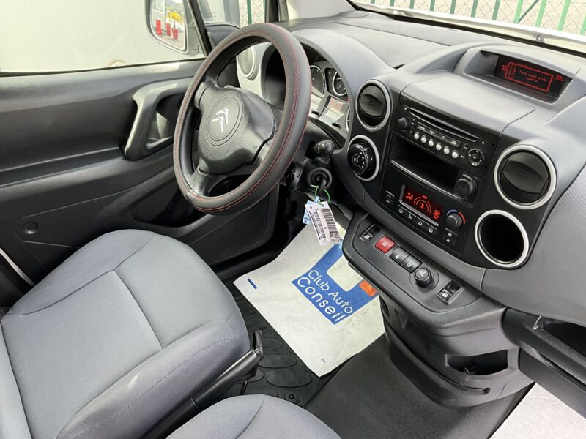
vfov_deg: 48.2
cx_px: 293
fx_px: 491
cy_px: 220
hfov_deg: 61.7
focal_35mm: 29
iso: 50
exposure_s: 1/122
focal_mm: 3
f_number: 1.8
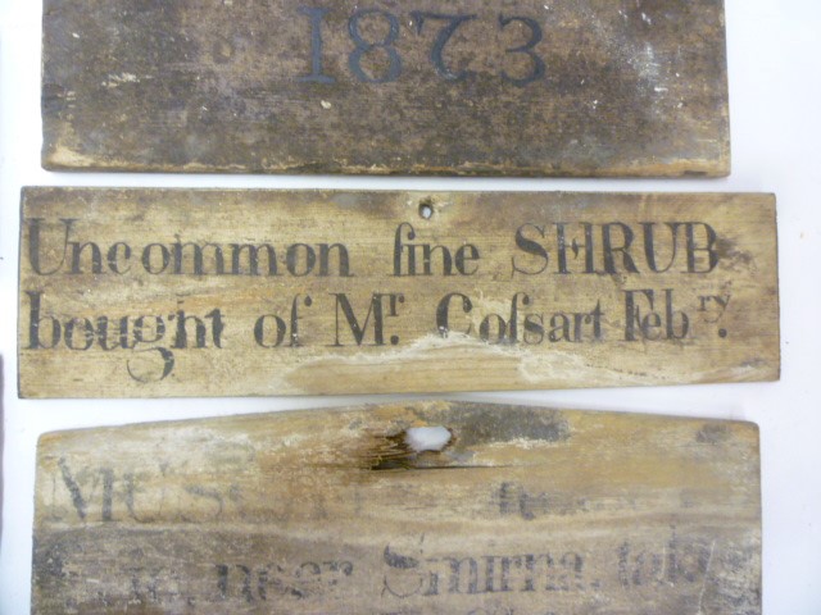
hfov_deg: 61.7
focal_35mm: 29
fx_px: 688
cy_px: 308
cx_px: 410
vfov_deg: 48.2
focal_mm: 5.2
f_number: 3.3
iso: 400
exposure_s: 1/20
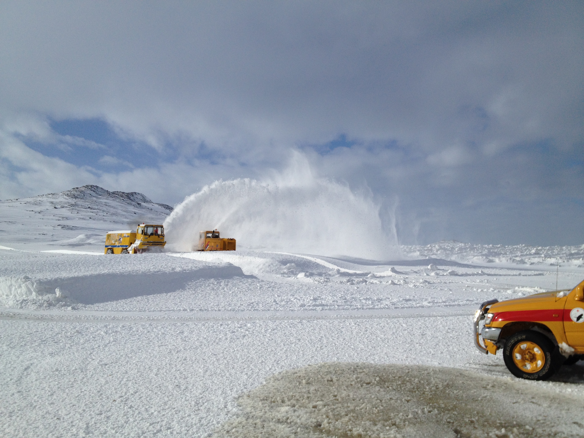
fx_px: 590
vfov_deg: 40.7
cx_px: 292
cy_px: 219
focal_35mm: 35
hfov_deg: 52.6
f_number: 2.4
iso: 50
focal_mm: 4.28
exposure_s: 1/6944
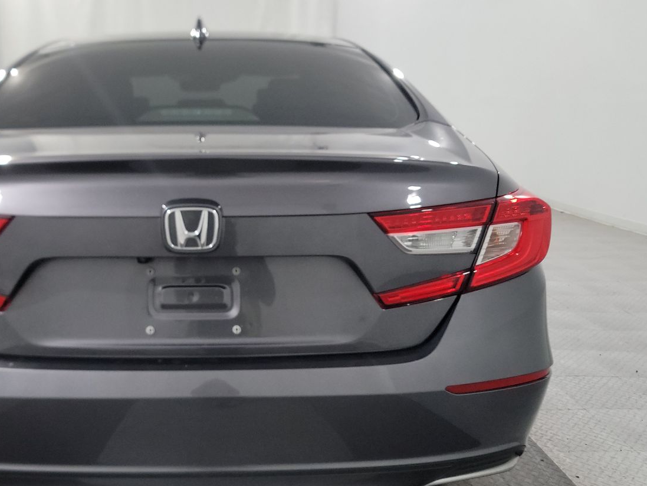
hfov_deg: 51.5
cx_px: 211
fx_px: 654
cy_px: 240
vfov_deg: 40.7
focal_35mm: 35
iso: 885
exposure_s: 1/39
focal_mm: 6.7
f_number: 1.8
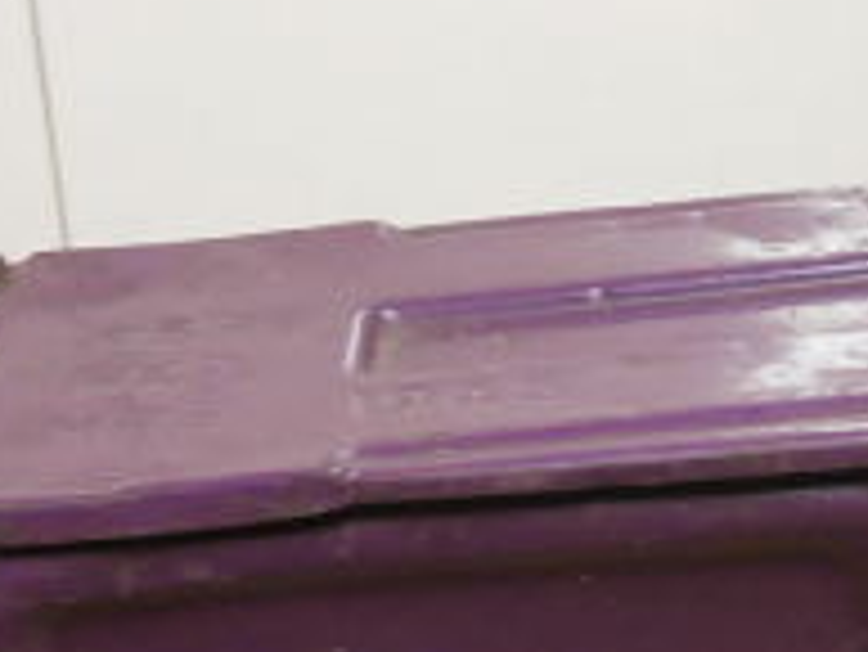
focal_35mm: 86
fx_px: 2158
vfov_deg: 16.8
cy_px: 648
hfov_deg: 22.7
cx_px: 472
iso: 200
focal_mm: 4.7
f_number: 2.8
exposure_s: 1/15
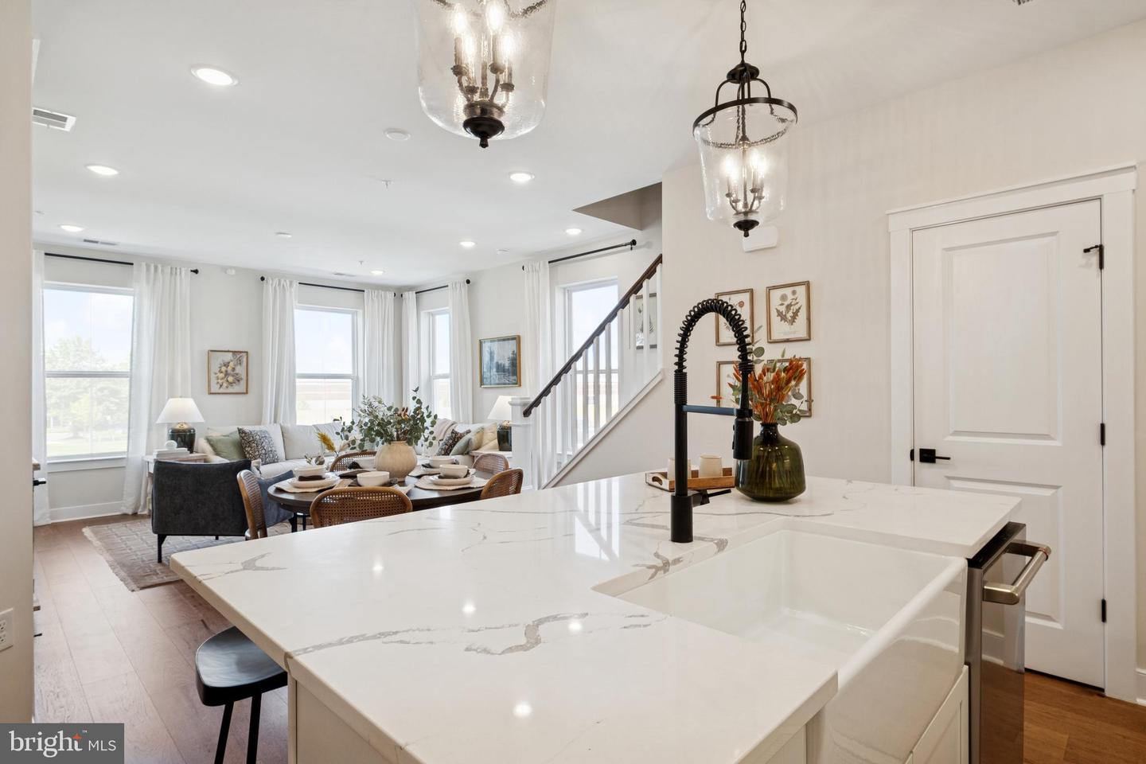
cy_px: 382
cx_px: 573
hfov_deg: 93.3
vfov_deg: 70.4
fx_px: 541
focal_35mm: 17
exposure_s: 1/60
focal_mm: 11.5
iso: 400
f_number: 8
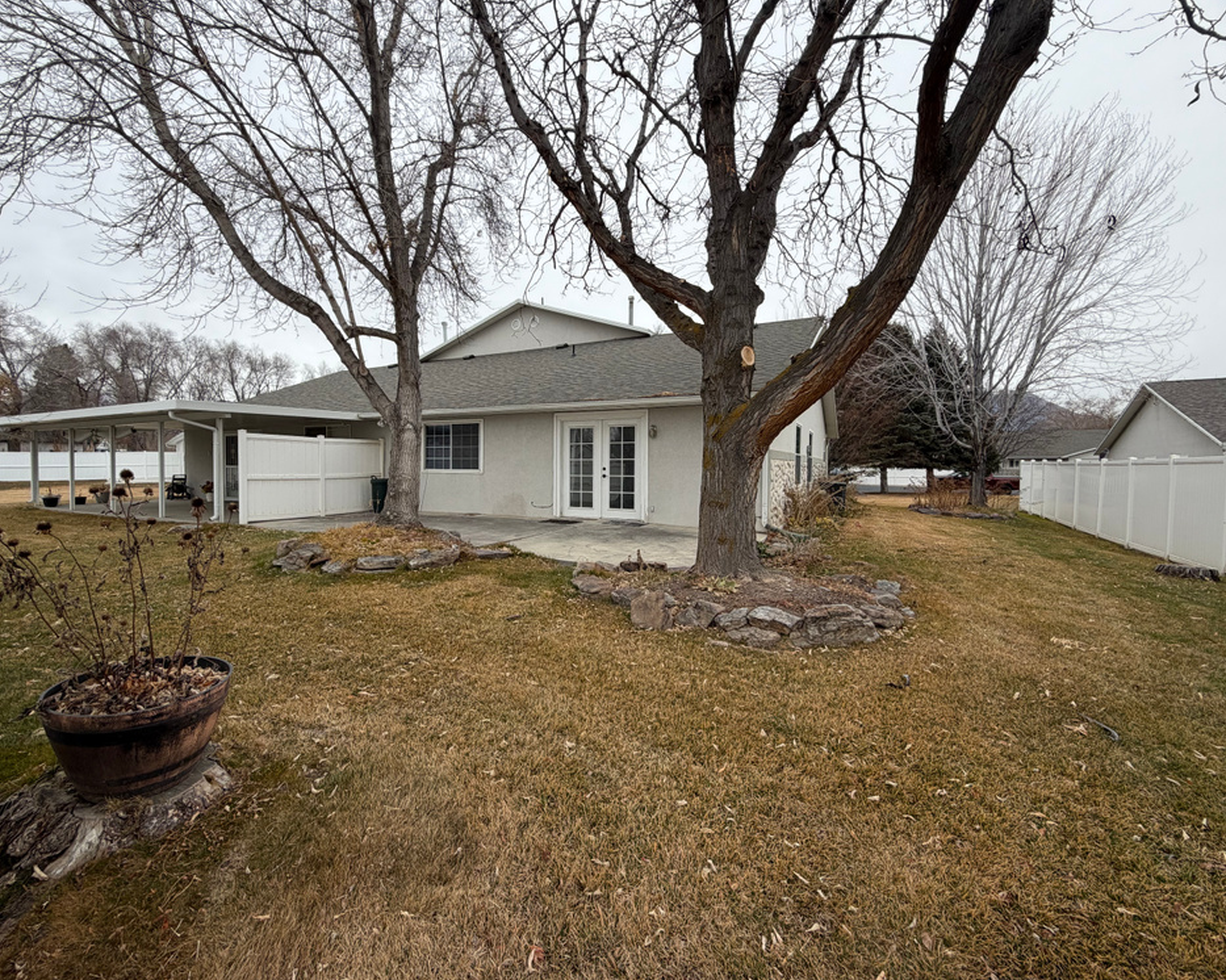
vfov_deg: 84.0
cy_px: 482
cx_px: 599
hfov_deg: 96.8
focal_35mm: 15
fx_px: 544
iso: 50
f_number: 2.2
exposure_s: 1/502
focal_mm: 2.22
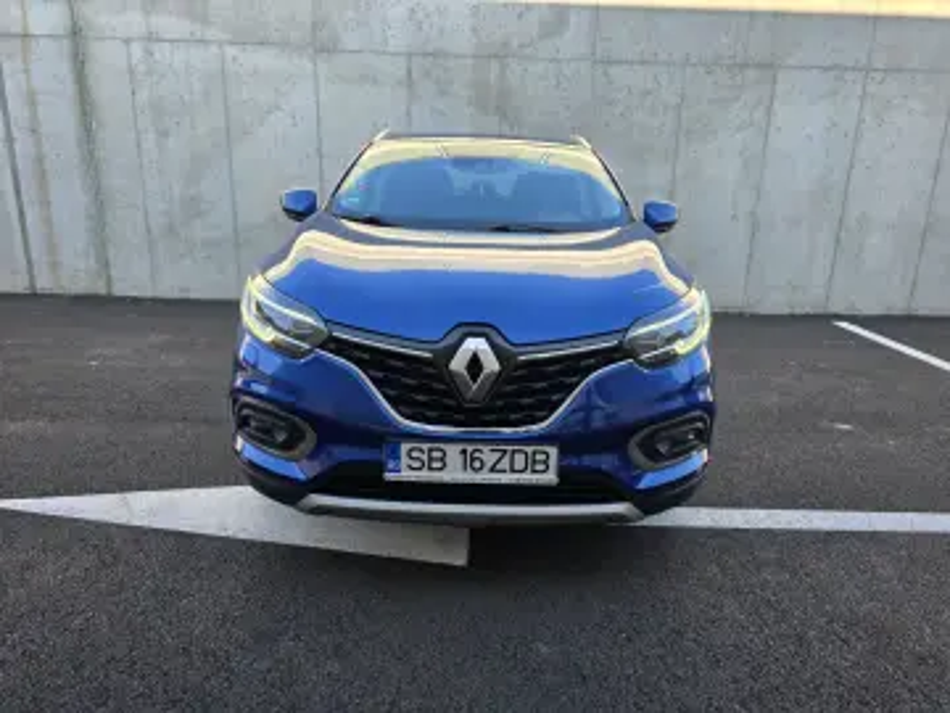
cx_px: 475
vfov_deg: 58.9
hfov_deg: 73.9
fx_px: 631
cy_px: 356
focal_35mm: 23
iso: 40
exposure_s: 1/359
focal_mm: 6.3
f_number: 1.7
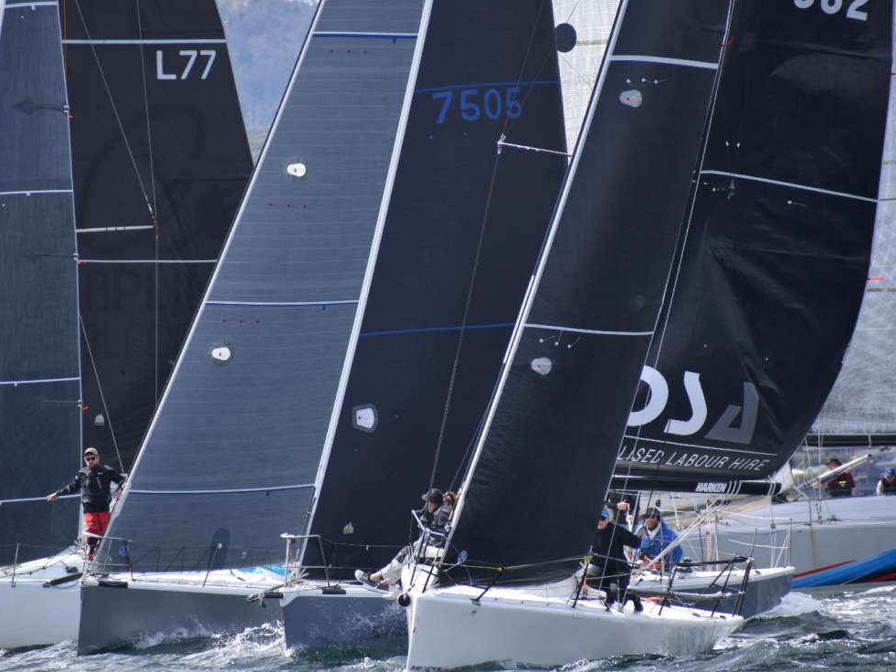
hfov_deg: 3.7
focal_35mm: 529
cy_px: 329
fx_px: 13694
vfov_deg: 2.8
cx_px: 404
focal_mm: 300
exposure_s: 1/1000
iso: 450
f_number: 6.3
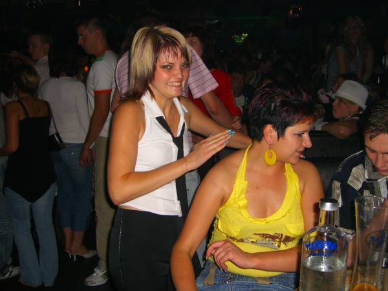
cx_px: 194
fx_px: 426
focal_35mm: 38
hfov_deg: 49.0
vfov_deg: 37.7
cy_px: 146
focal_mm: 7.9
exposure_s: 1/60
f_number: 2.8
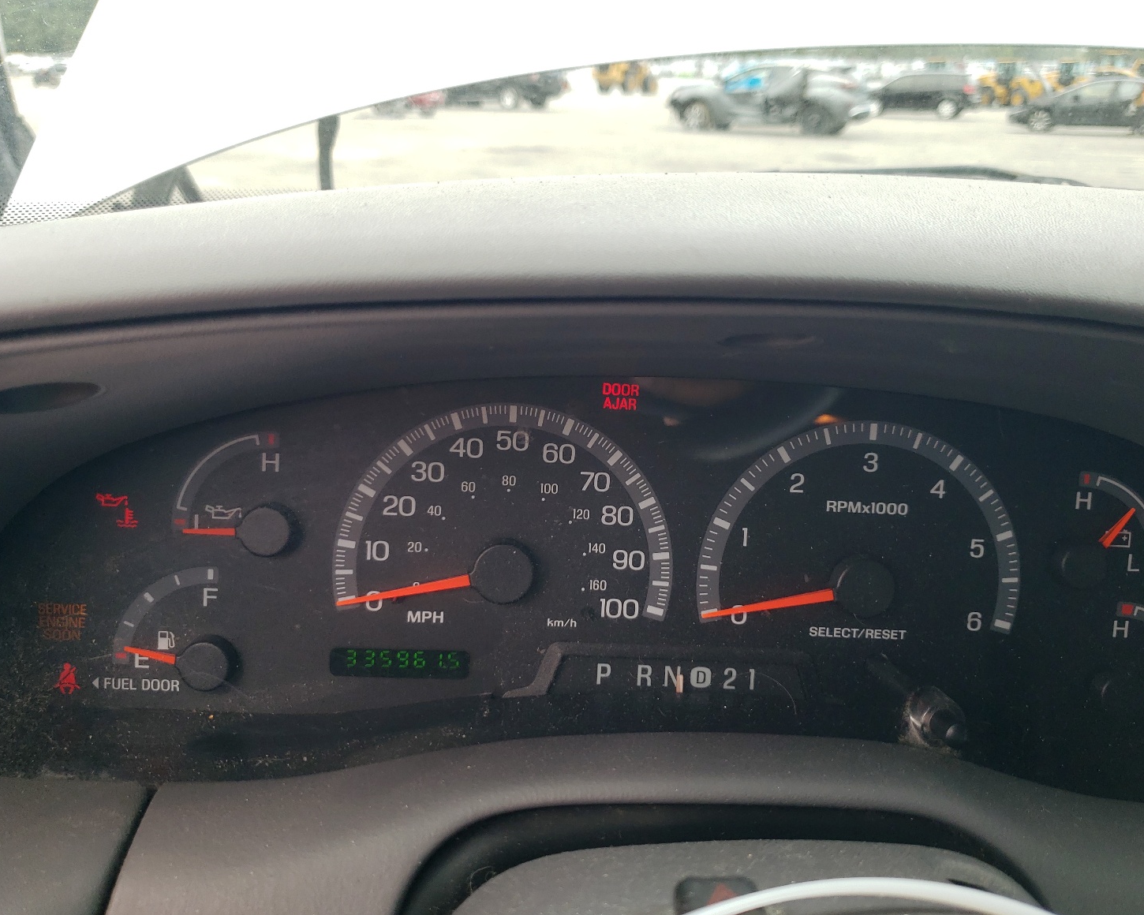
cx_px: 596
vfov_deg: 51.5
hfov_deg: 62.2
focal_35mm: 28
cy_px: 464
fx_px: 948
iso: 50
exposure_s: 1/256
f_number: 1.5
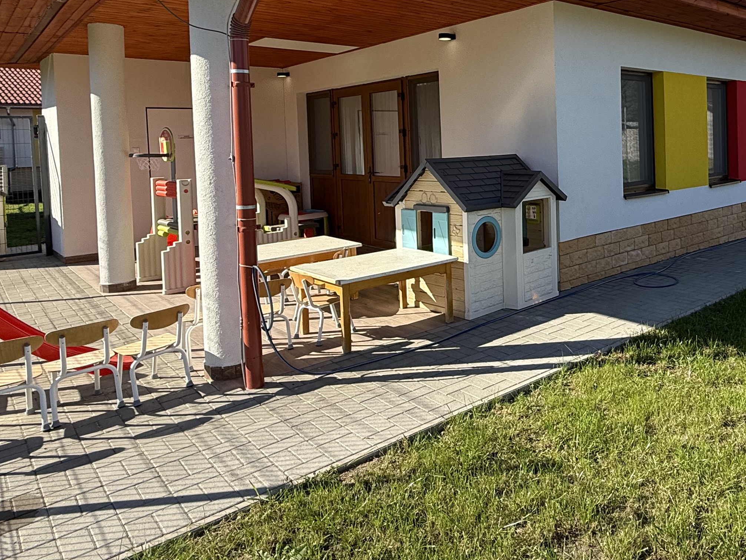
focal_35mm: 28
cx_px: 545
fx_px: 603
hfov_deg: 60.5
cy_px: 158
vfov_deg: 48.3
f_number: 2.2
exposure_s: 1/770
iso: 50
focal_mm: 2.22
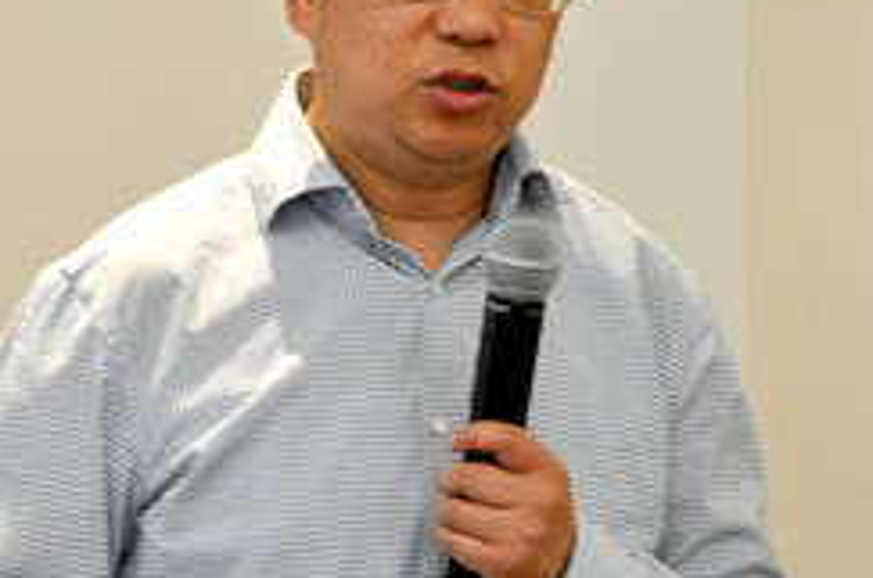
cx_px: 298
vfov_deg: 4.9
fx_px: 6801
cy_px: 325
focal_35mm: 281
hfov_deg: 7.3
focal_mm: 70
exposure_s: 1/30
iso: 800
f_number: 5.3
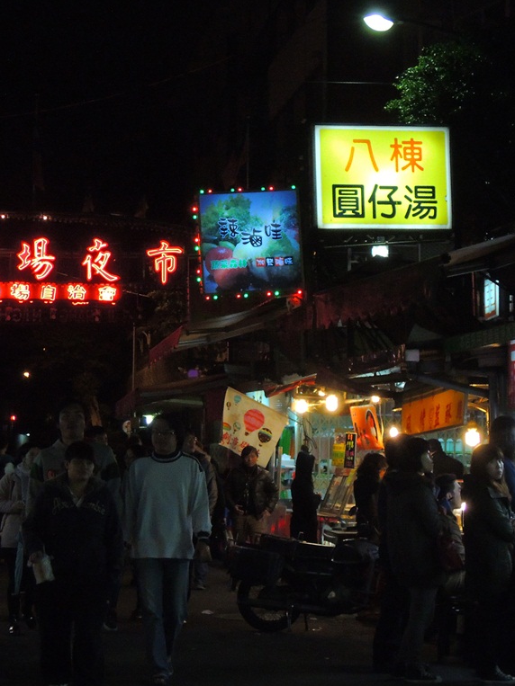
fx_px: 1865
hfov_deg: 15.7
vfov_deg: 20.9
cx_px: 230
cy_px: 343
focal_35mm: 94
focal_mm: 12.5
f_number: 4
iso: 800
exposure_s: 1/125
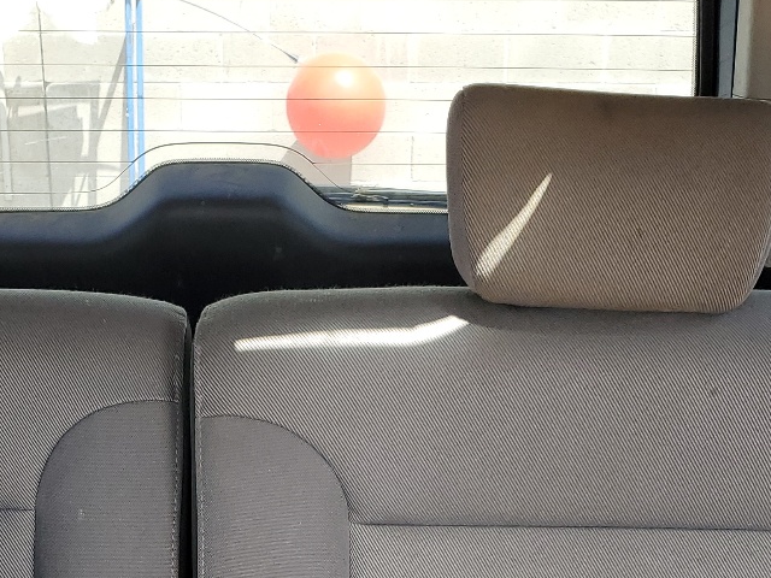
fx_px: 1448
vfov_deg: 21.1
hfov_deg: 29.7
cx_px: 289
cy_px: 685
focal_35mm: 65
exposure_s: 1/60.2
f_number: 1.5
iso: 50
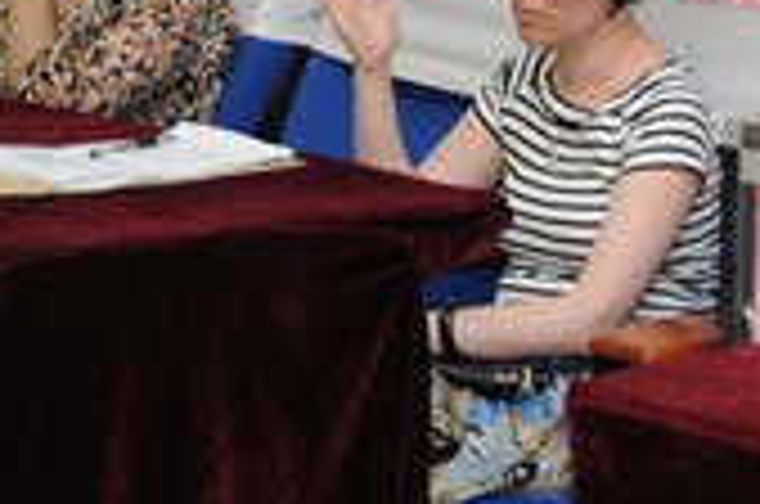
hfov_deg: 10.9
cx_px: 895
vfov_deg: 7.3
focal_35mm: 185
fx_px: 3898
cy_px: -146
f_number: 4.5
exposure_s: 1/60
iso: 640
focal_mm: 38
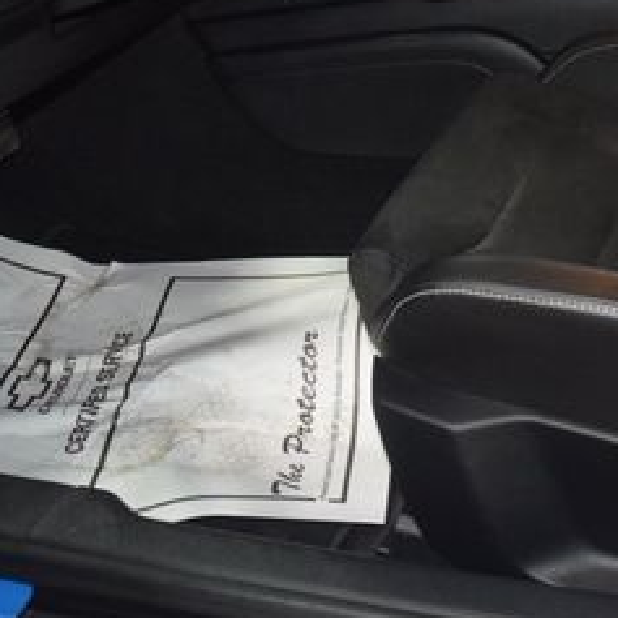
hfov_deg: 26.1
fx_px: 1252
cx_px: 639
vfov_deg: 27.0
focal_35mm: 62
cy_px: 100
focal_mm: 18
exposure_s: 1/100
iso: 2000
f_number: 3.5
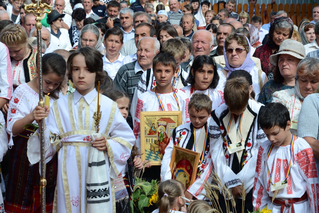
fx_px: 1063
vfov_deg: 11.4
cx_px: 160
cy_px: 106
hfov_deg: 17.1
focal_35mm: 120
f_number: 9
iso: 100
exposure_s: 1/100
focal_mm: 80
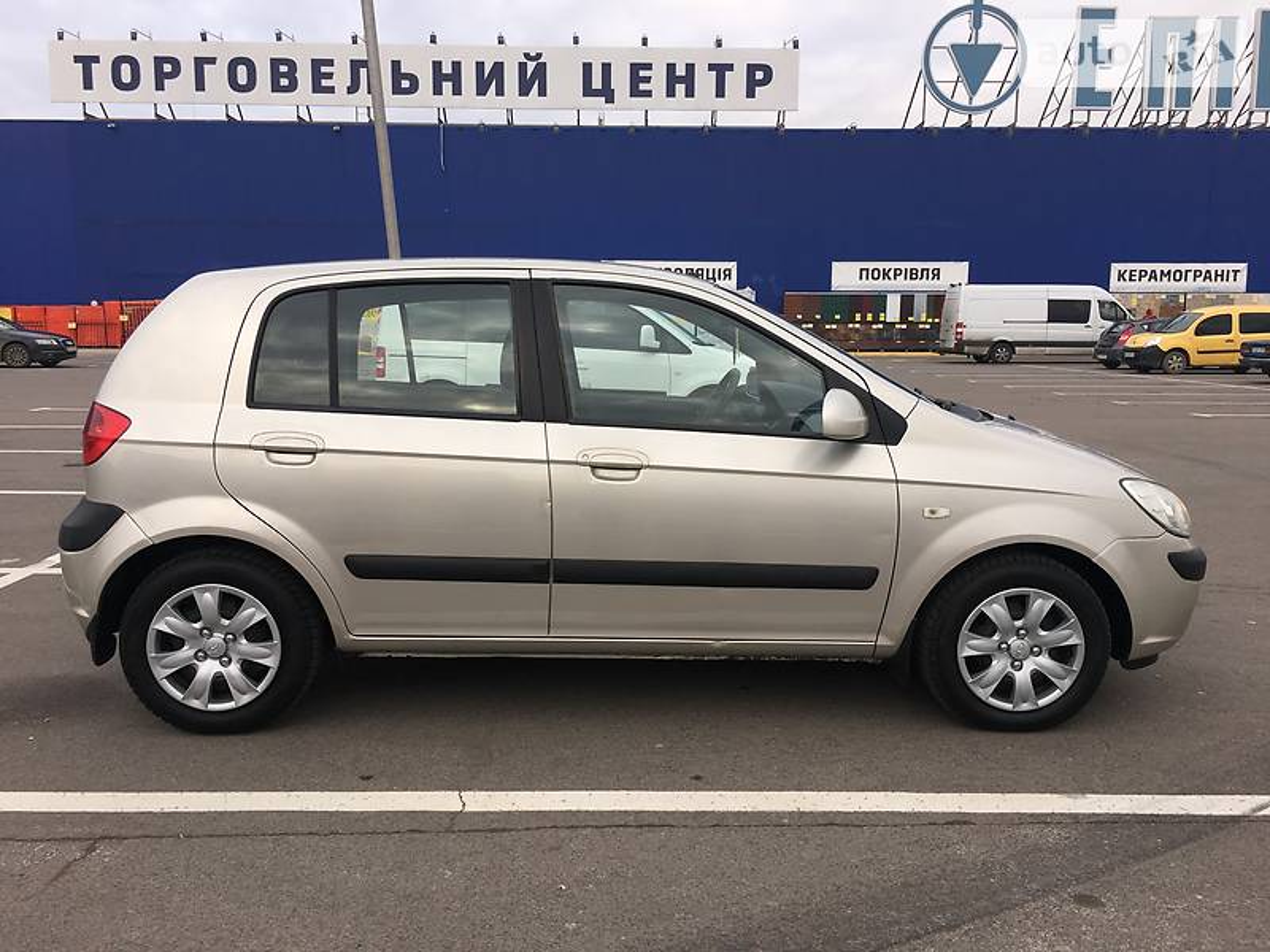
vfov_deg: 48.2
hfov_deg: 61.7
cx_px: 635
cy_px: 476
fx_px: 1064
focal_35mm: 29
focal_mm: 4.2
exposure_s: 1/392
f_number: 2.2
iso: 25
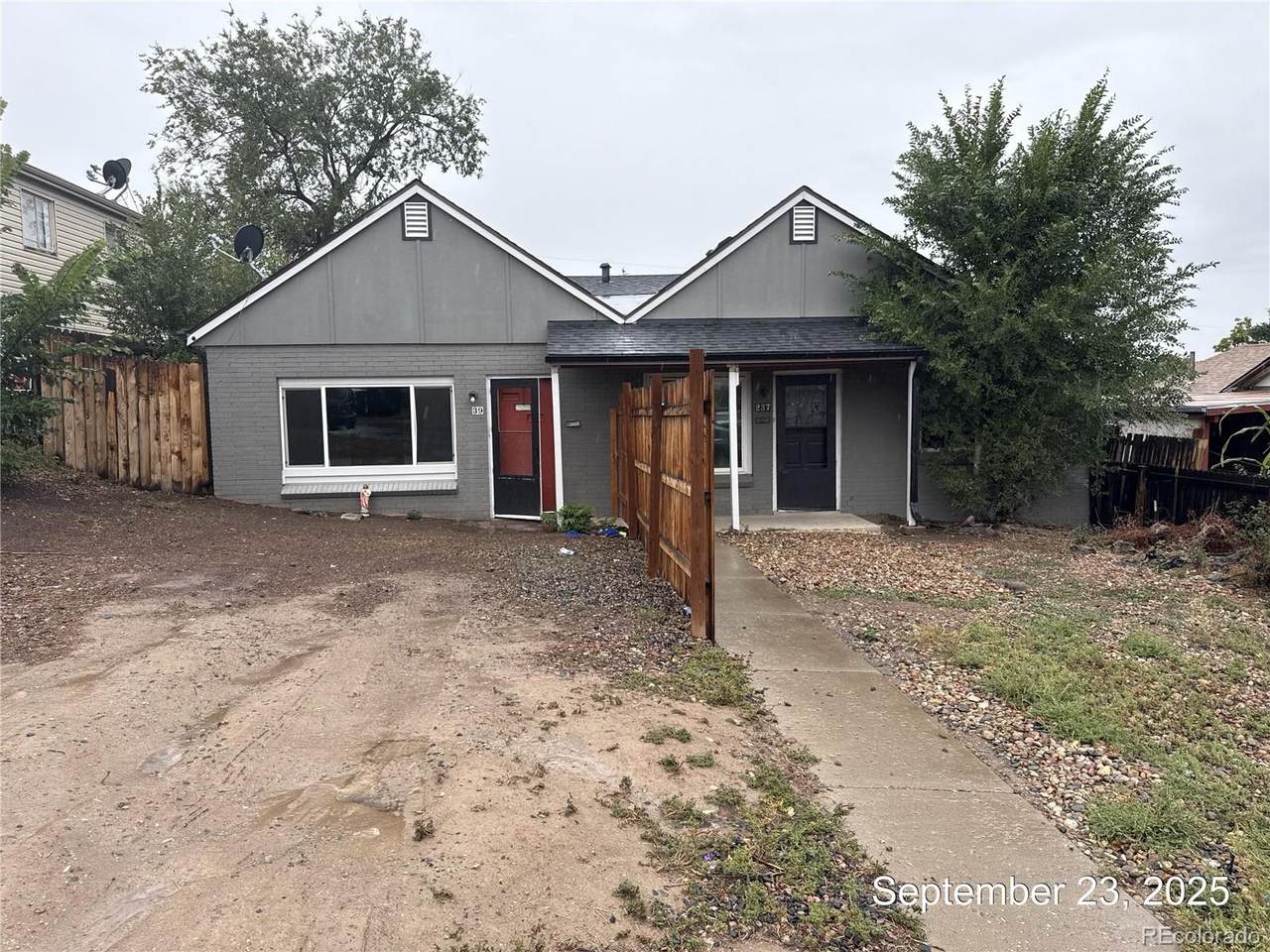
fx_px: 881
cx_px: 635
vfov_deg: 56.8
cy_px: 476
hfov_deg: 71.6
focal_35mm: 24
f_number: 1.78
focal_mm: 6.76
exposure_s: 1/488
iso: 80
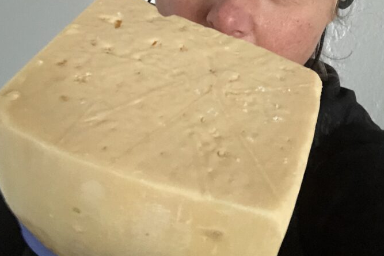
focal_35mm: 51
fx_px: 544
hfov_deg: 38.9
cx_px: 207
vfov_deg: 25.1
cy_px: -7
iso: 400
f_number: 2.2
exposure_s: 1/33
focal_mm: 2.87
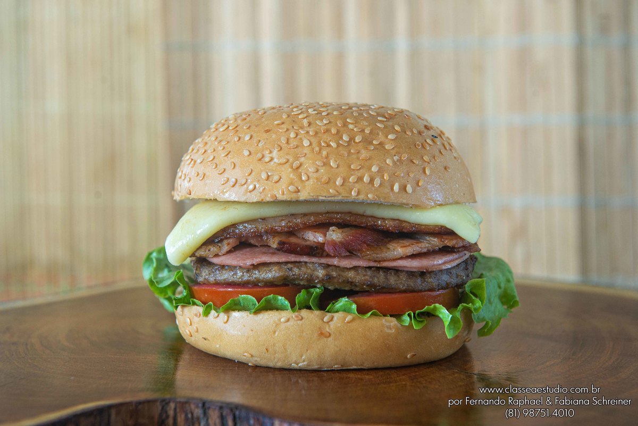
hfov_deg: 28.8
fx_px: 1241
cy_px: 213
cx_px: 319
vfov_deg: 19.5
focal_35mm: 70
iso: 800
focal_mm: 70
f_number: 5.6
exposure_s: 1/40
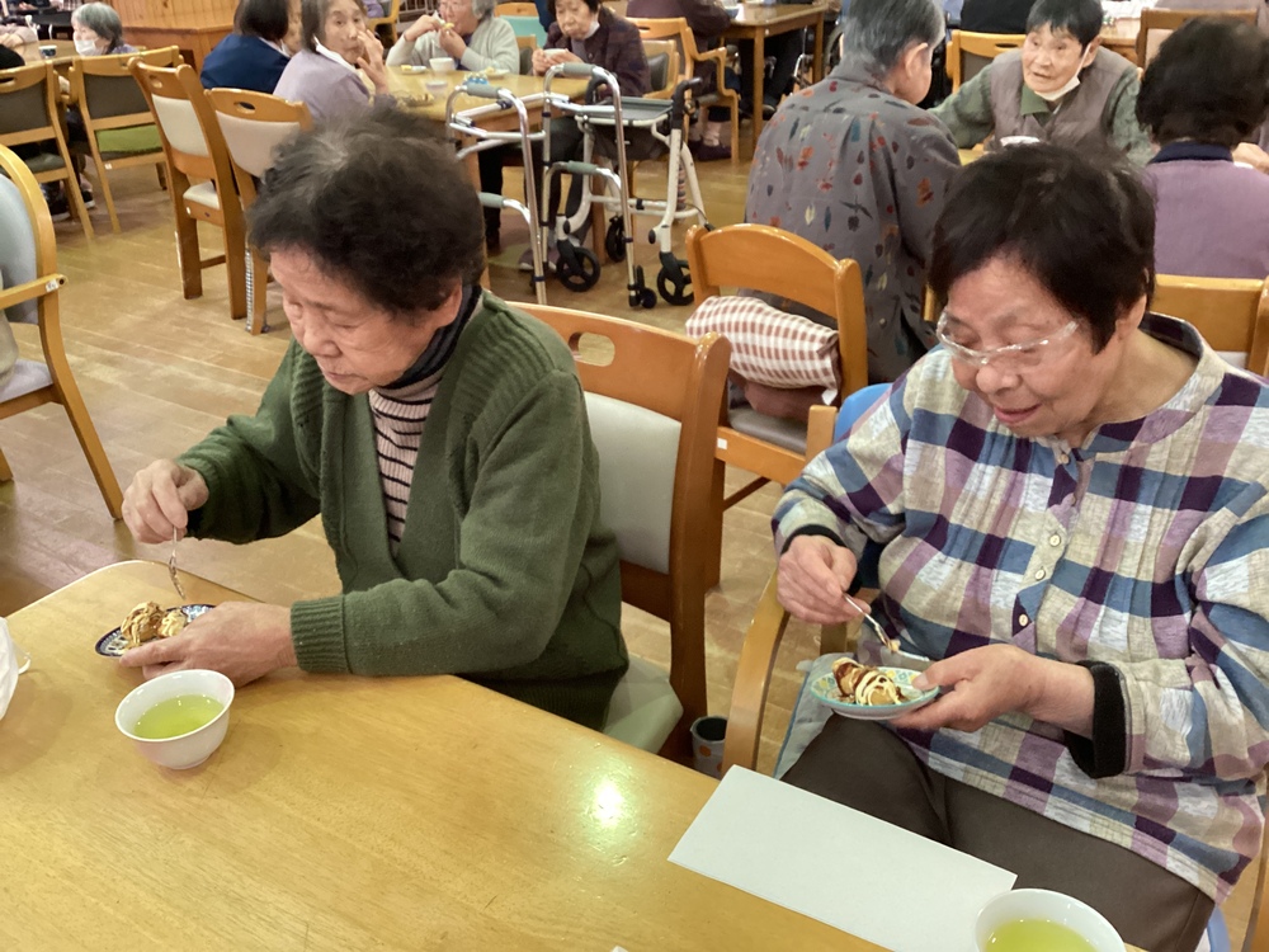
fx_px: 1136
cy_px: 476
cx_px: 634
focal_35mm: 31
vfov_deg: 45.4
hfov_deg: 58.4
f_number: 2.4
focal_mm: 3.3
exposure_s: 1/60
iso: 400
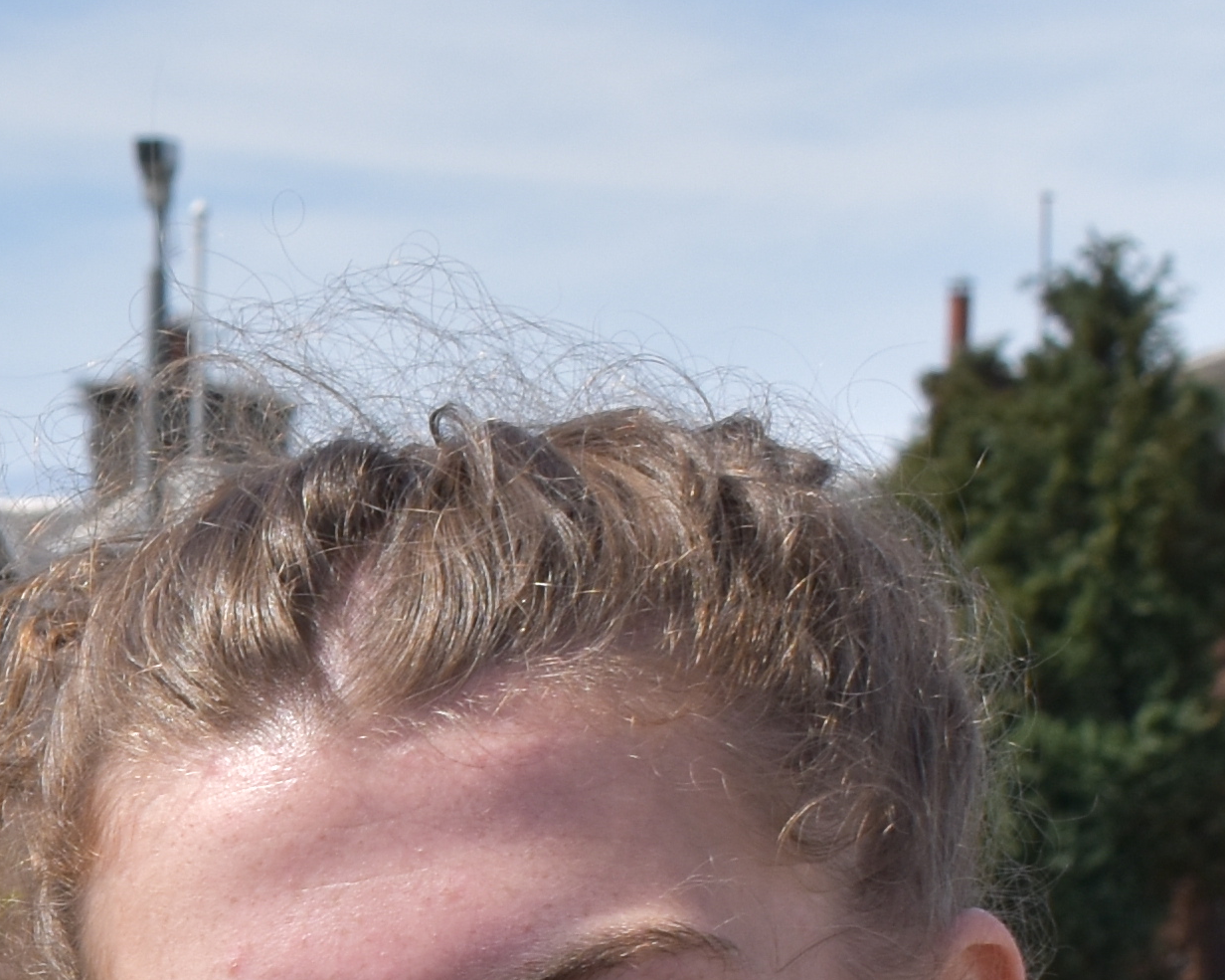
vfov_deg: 7.8
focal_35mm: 192
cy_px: 1622
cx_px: -860
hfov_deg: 9.6
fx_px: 6959
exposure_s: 1/400
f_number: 10
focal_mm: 28
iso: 200
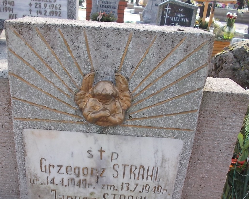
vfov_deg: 37.8
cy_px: 134
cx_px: 105
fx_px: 287
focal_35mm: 39
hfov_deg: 46.7
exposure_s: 1/160
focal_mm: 4.6
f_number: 3.2
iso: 80
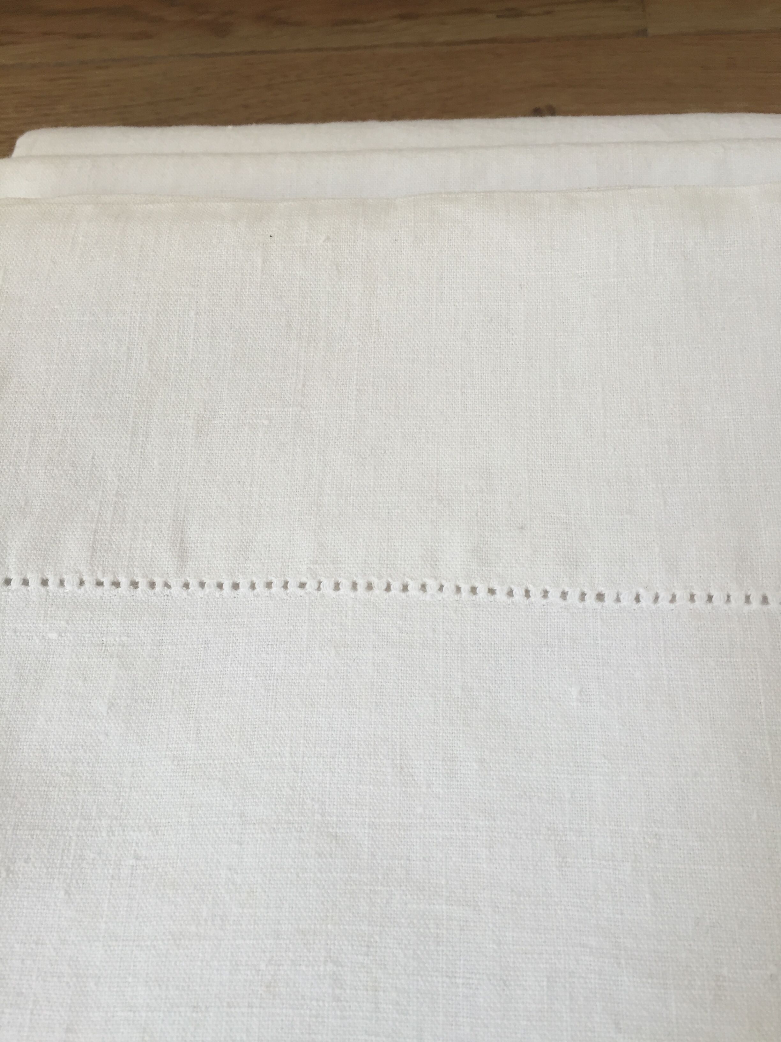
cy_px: 521
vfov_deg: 61.7
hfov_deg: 48.2
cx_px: 390
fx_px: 872
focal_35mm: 29
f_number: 2.2
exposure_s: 1/126
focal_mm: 4.15
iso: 32
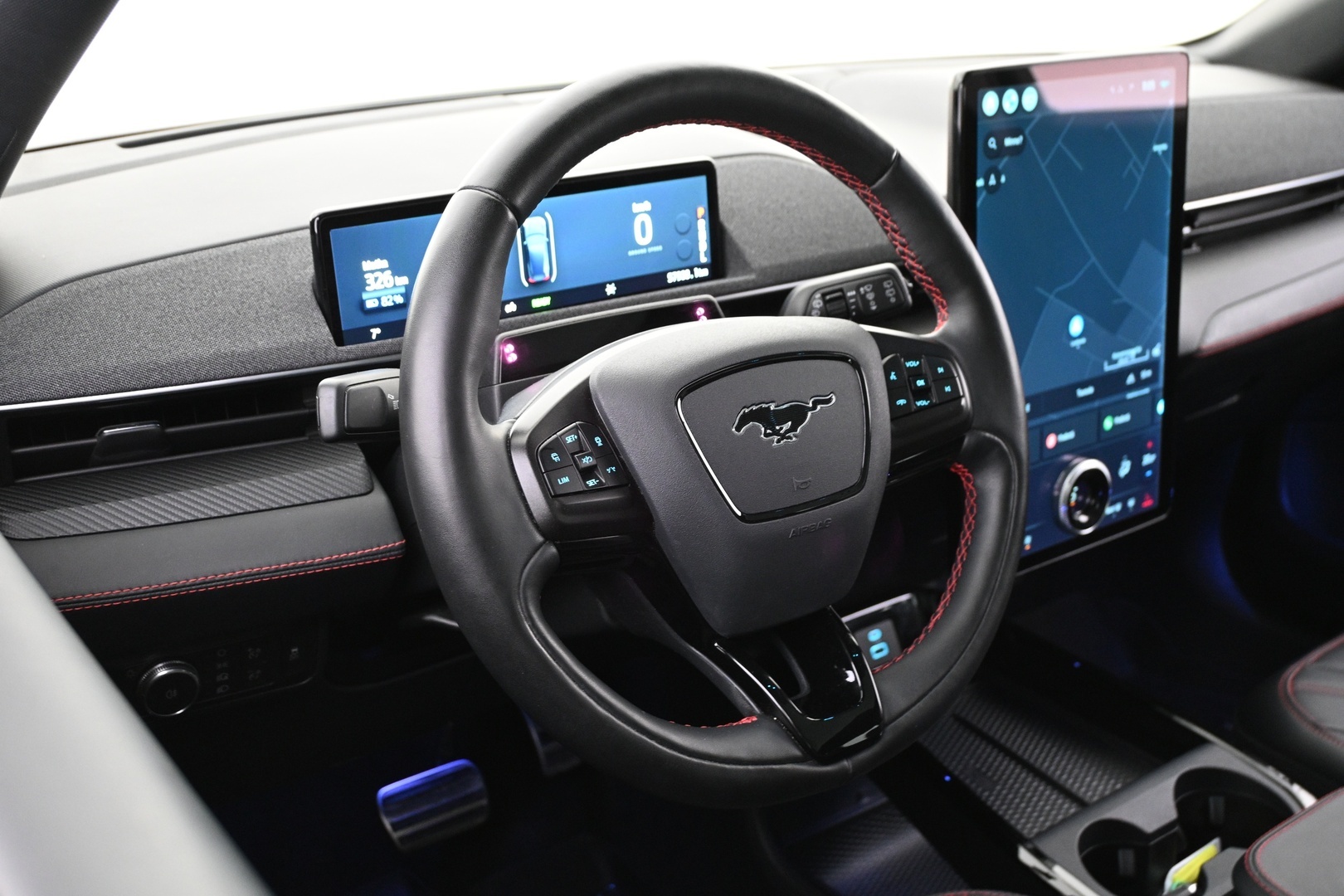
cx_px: 672
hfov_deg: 49.6
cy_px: 448
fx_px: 1456
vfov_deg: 34.2
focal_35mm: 39
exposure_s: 1/8
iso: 1600
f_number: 4.5
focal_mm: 26
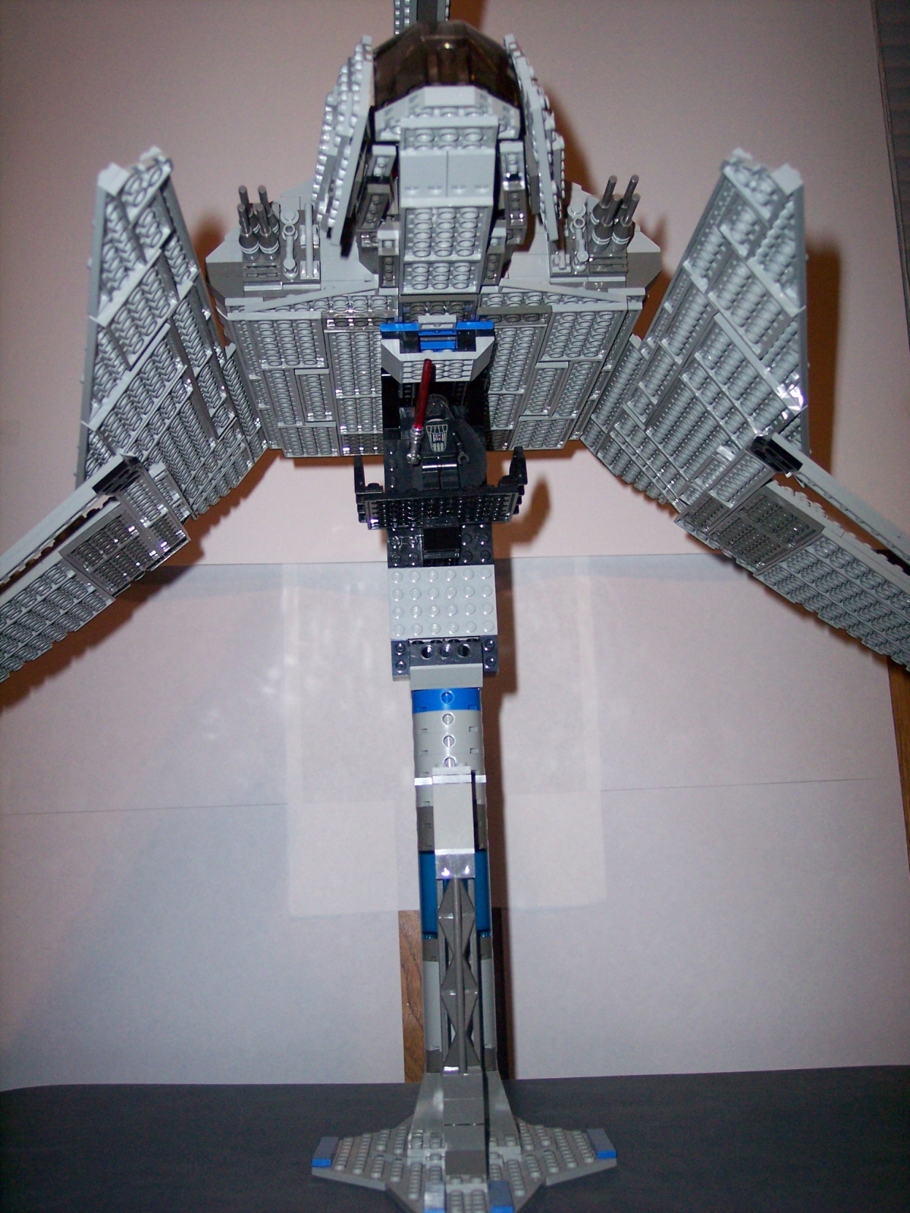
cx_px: 455
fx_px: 1367
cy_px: 606
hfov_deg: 36.8
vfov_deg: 47.9
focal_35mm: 39
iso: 200
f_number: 2.8
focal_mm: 8
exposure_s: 1/60
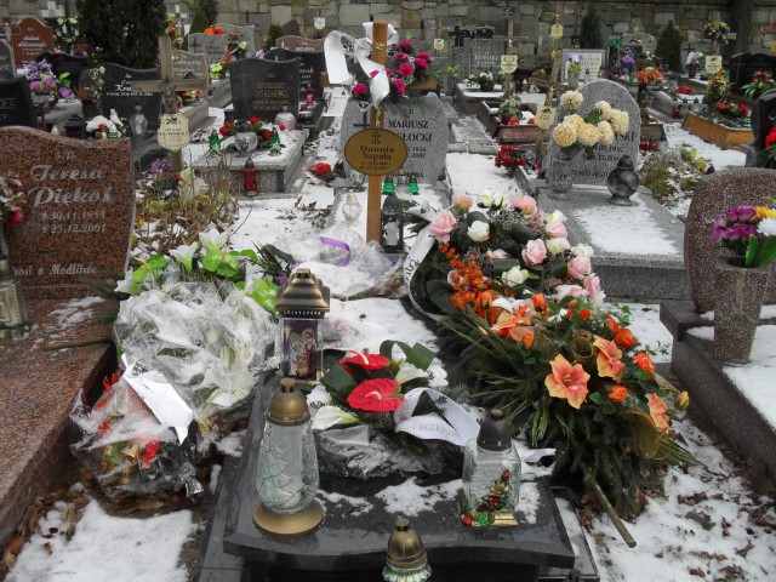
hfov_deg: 52.6
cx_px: 388
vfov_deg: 40.7
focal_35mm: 35
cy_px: 291
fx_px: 785
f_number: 3.2
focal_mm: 6.3
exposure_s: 1/350
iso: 100
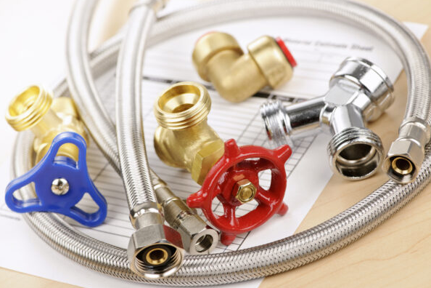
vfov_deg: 12.9
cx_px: 217
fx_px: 1269
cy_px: 144
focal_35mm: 106
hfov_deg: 19.3
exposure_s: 1/100
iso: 200
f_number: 9
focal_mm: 105
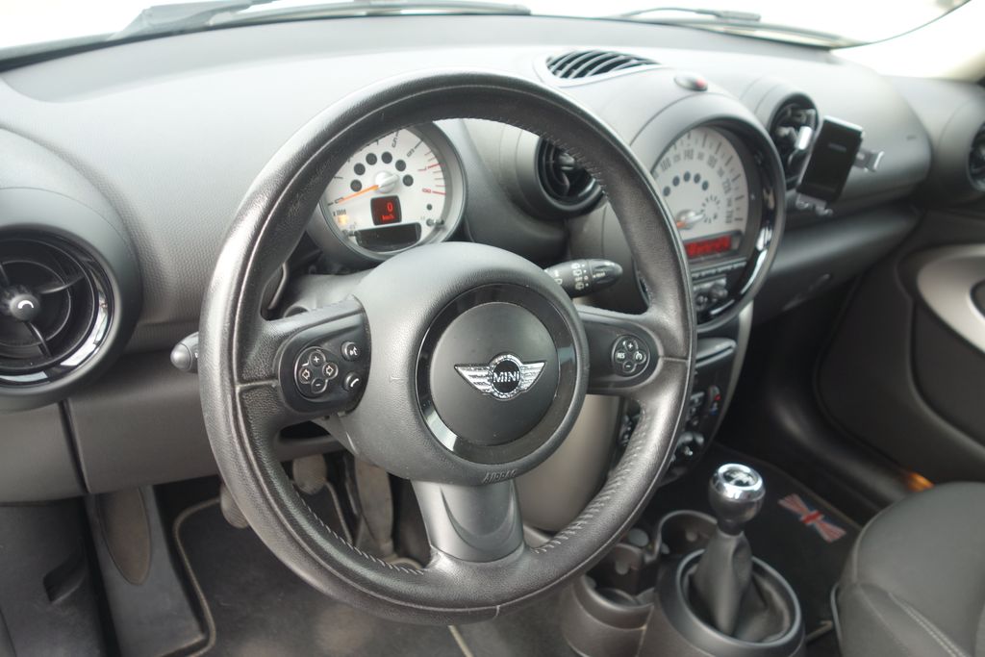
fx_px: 766
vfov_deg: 46.4
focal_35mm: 28
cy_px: 328
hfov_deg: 65.5
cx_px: 492
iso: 125
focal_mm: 10.4
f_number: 2.5
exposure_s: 1/100
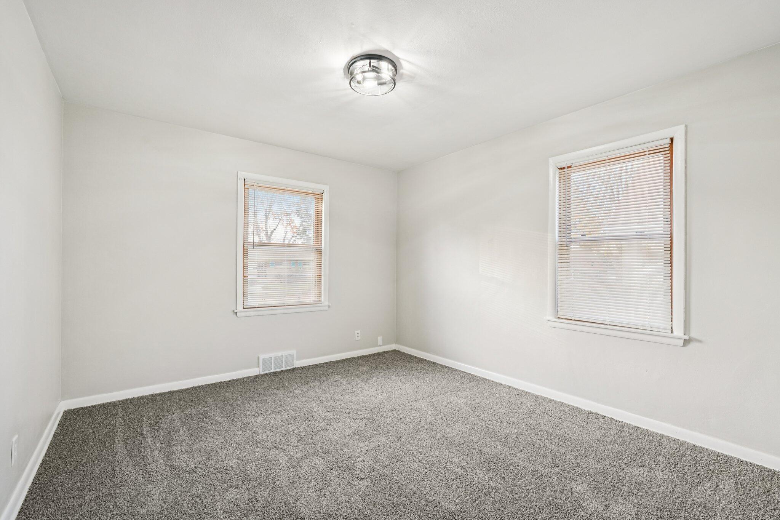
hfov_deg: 96.7
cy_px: 260
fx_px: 347
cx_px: 390
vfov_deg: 73.7
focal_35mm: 16
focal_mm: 16
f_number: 7.1
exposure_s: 1/30
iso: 320
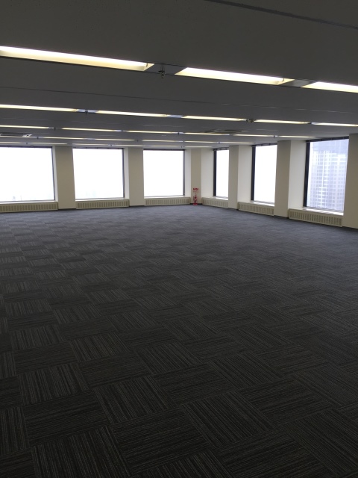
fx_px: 400
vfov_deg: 61.7
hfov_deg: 48.2
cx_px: 179
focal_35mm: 29
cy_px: 239
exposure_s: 1/131
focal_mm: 4.15
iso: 32
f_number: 2.2
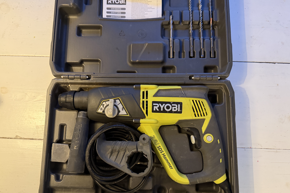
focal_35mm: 27
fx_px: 217
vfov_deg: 47.8
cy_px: 112
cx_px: 137
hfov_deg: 67.3
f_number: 1.78
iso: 800
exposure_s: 1/58
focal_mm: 6.76
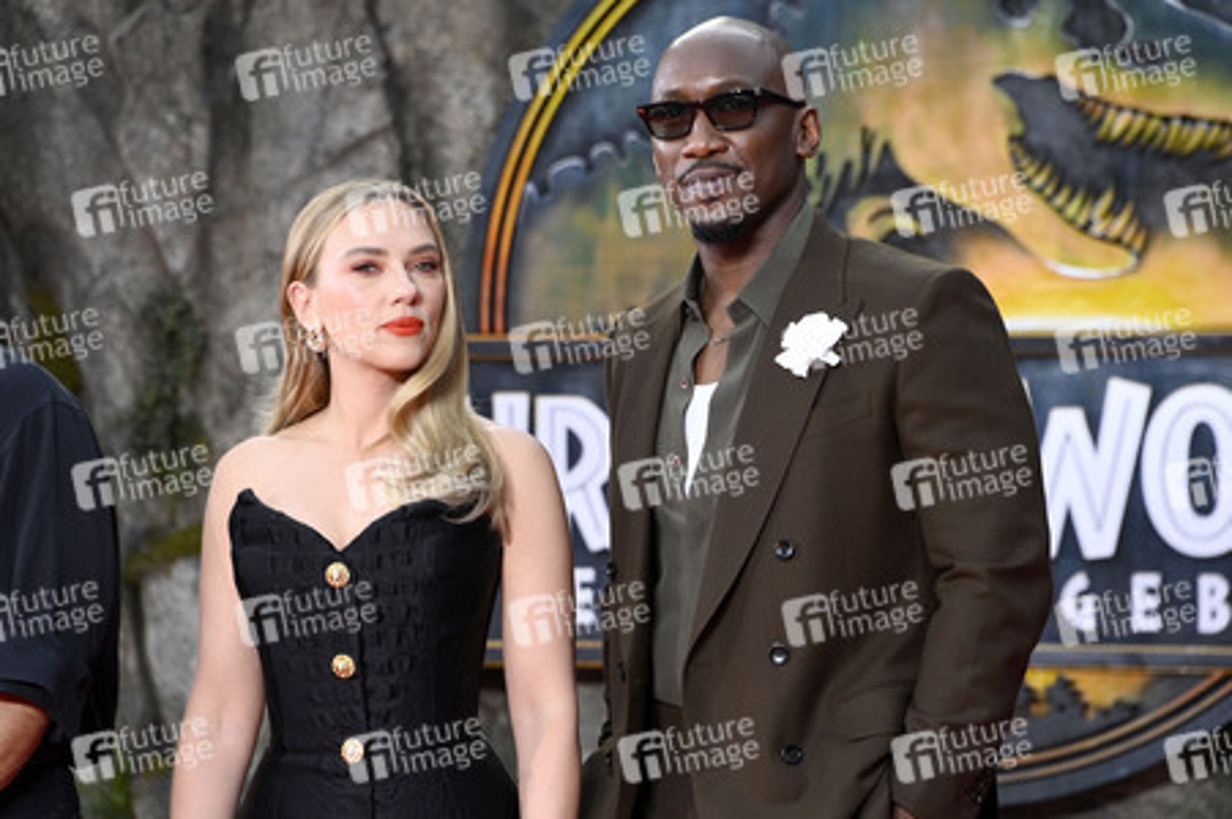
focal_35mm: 300
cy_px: 410
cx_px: 616
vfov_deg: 4.6
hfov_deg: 6.9
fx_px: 10259
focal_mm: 300
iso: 640
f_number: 8
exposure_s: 1/200
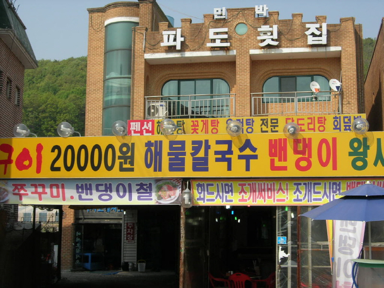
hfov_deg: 31.7
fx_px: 677
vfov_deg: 24.0
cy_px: 144
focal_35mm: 61
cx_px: 192
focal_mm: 12.7
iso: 64
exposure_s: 1/380
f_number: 5.9
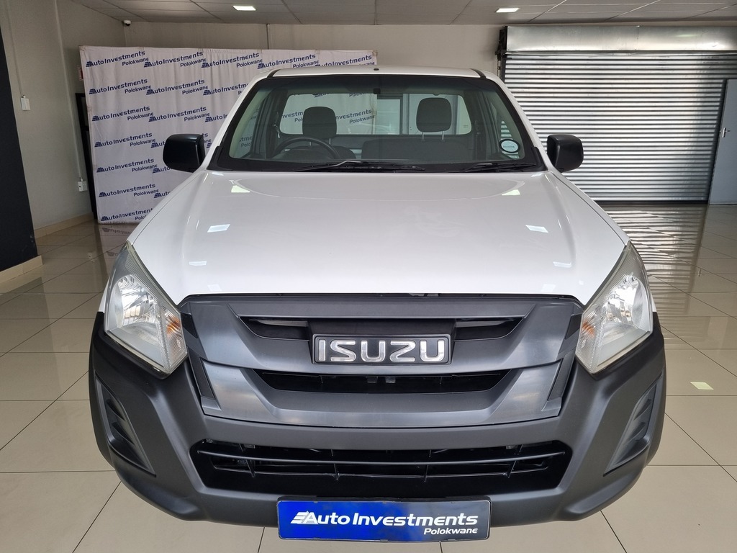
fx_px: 554
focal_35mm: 26
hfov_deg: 67.3
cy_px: 276
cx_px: 368
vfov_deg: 53.1
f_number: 1.8
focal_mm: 5.4
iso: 50
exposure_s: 1/155
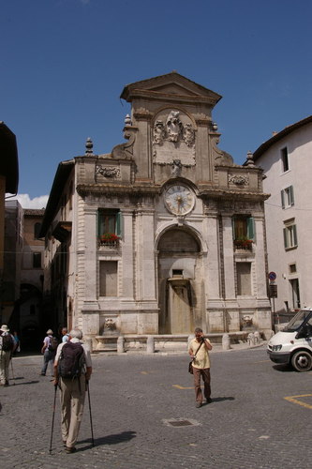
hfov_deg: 36.8
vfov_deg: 53.1
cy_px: 234
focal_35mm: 36
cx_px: 156
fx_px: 468
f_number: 16
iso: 200
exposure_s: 1/180
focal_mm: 24
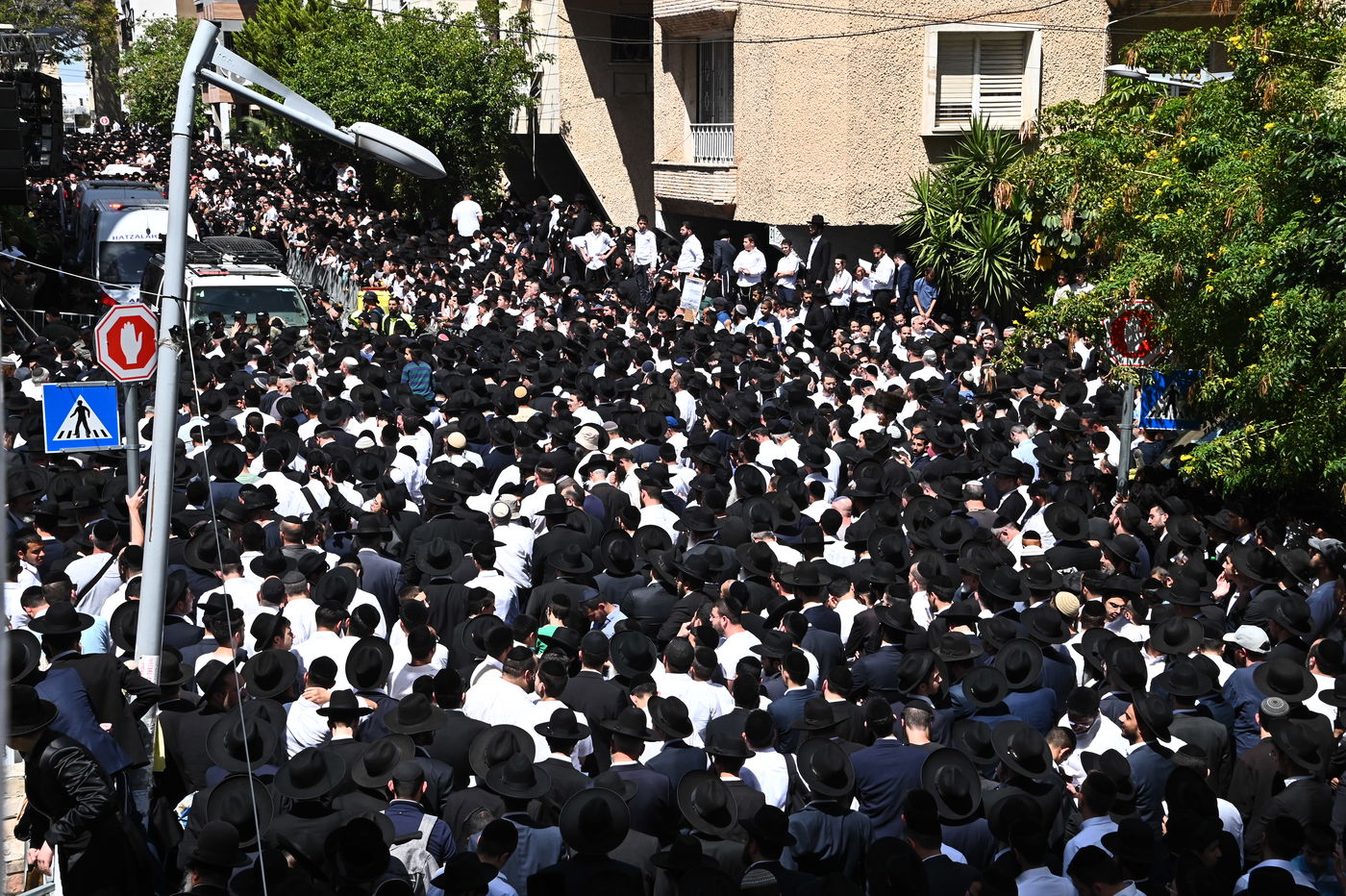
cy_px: 448
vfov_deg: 23.4
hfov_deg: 34.5
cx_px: 673
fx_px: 2167
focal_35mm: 58
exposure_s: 1/160
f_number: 18
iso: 320
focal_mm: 58
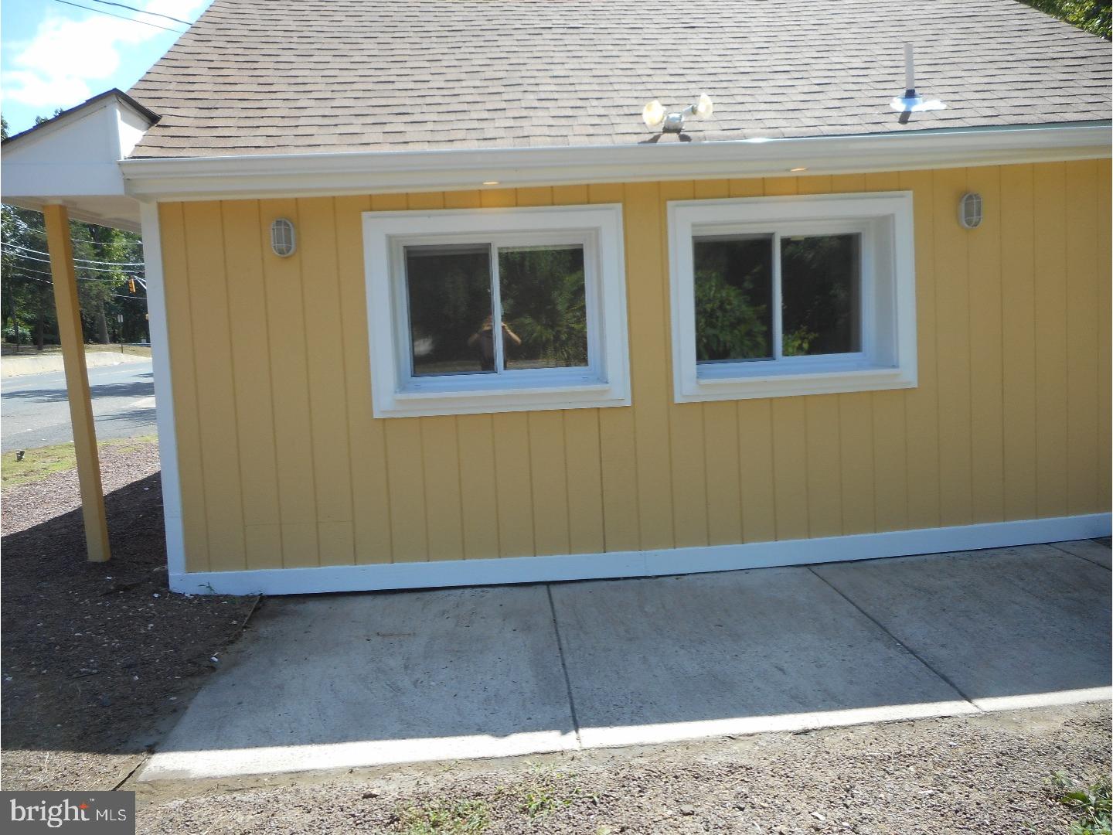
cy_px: 418
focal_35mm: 25
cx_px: 556
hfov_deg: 69.4
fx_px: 804
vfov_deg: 54.9
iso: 80
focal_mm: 4.5
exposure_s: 1/250
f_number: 3.7
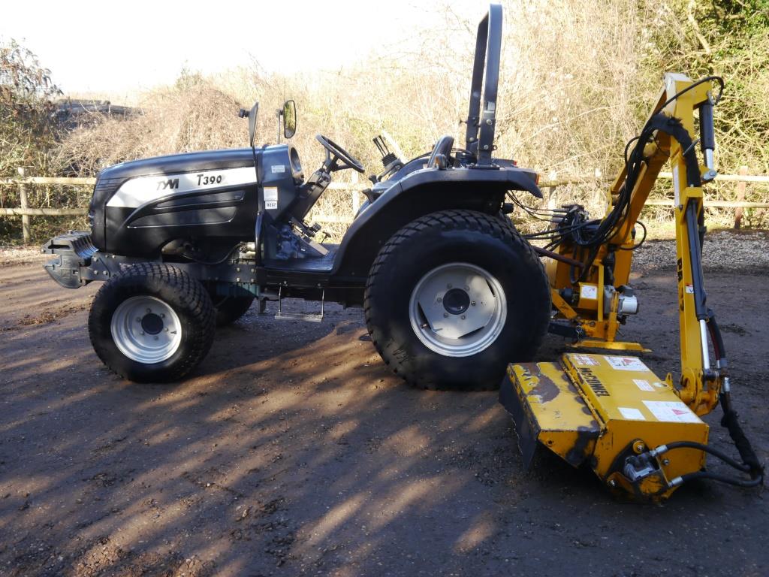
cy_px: 288
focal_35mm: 36
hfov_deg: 51.4
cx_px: 384
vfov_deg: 39.7
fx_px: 800
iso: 160
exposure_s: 1/125
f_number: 4.5
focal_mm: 18
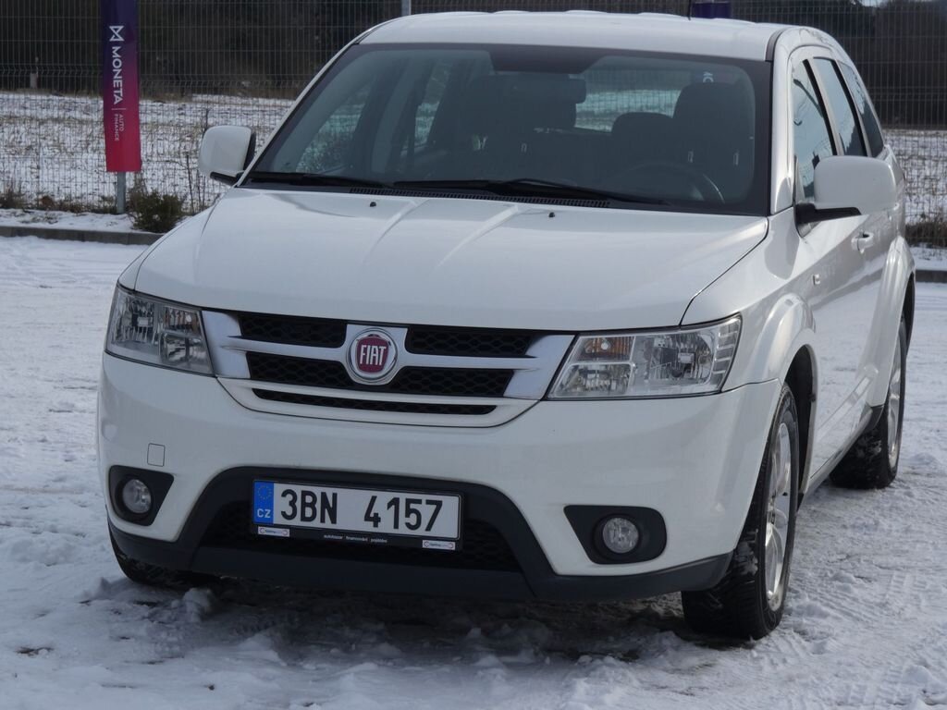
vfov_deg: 14.8
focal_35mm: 100
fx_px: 2736
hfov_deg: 19.6
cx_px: 474
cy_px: 355
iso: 80
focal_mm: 17.9
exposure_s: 1/320
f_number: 5.6
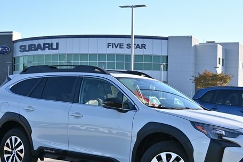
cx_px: 134
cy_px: 109
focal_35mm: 74
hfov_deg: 27.4
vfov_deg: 18.4
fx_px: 497
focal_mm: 35
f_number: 4.2
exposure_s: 1/500
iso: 100
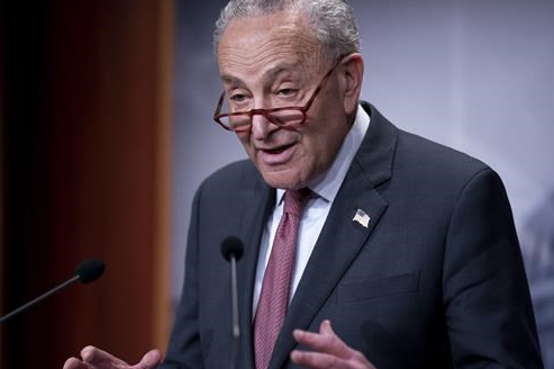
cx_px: 315
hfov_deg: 11.6
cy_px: 217
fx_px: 2737
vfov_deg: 7.7
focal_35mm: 178
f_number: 1.8
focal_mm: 135
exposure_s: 1/1000
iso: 1600
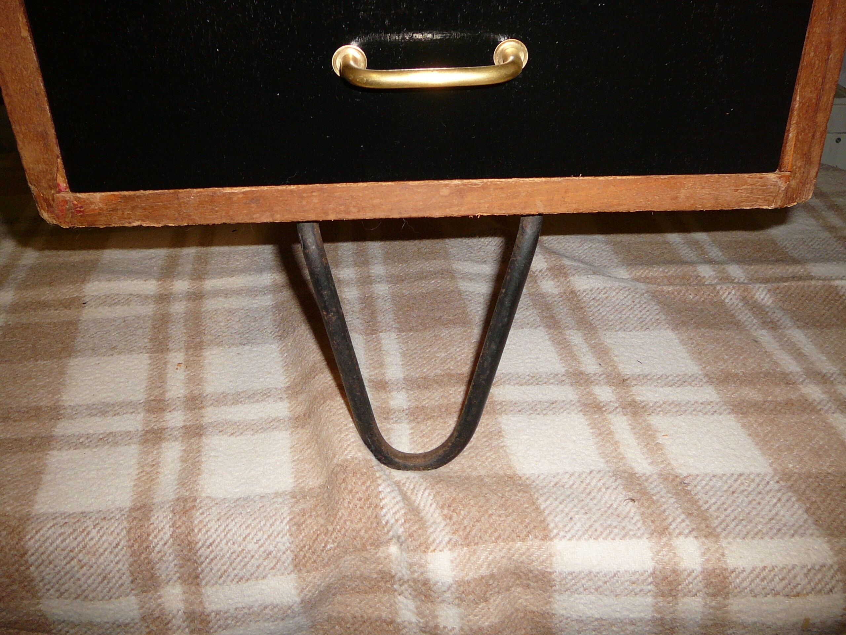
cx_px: 423
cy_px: 318
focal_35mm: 35
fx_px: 855
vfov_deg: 40.7
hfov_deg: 52.6
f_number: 2.8
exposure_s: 1/30
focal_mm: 5.2
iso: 100
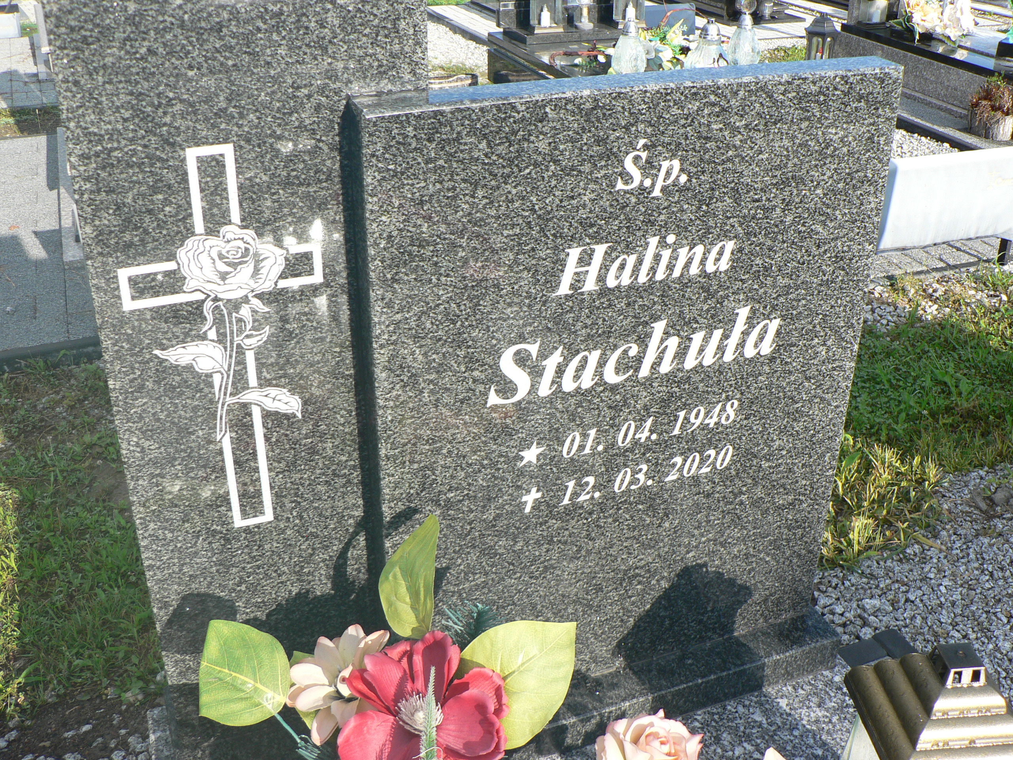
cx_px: 506
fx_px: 1054
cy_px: 380
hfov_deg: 51.4
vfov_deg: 39.7
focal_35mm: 36
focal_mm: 6
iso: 80
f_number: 4
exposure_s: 1/250
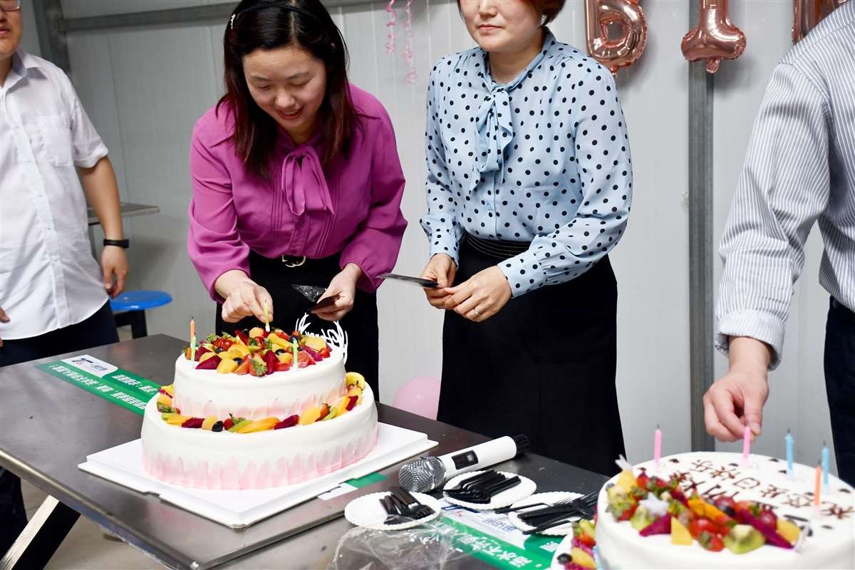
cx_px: 428
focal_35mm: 48
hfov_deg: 41.1
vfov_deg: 28.1
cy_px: 285
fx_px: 1140
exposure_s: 1/250
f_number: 4
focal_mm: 32
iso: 800
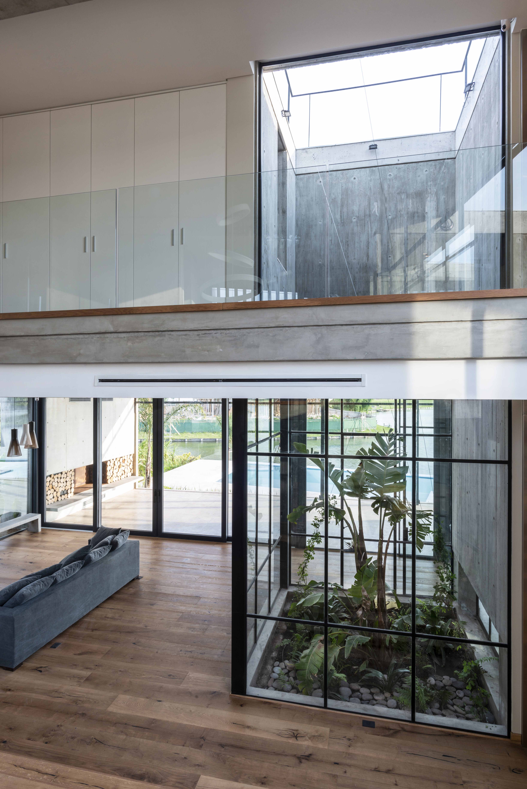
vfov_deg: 84.0
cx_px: 264
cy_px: 394
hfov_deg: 62.0
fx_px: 439
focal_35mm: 20
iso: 160
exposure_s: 1/5
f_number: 16
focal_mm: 20
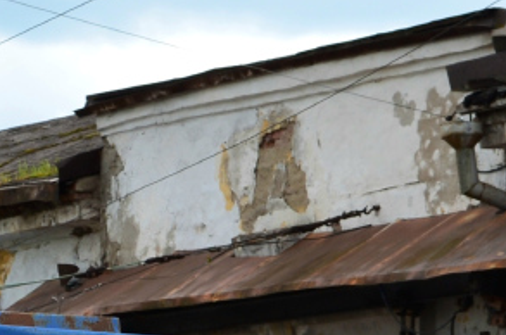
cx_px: -86
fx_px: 5136
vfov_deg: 3.7
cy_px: 500
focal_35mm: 366
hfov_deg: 5.6
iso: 160
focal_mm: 55
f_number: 11
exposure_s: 1/125
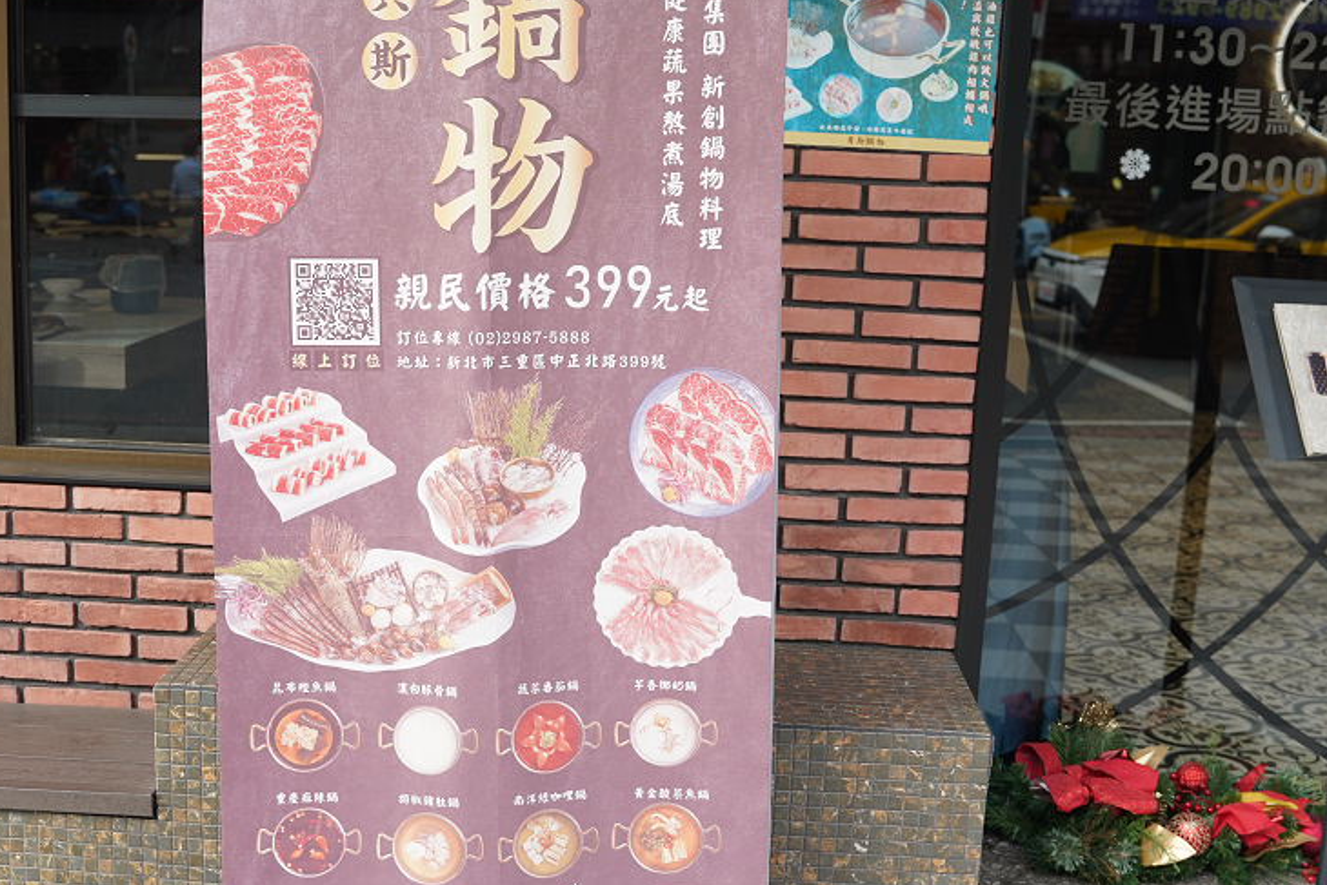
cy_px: 485
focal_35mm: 46
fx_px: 1696
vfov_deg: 29.2
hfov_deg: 42.6
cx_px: 571
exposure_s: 1/160
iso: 320
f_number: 4
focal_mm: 28
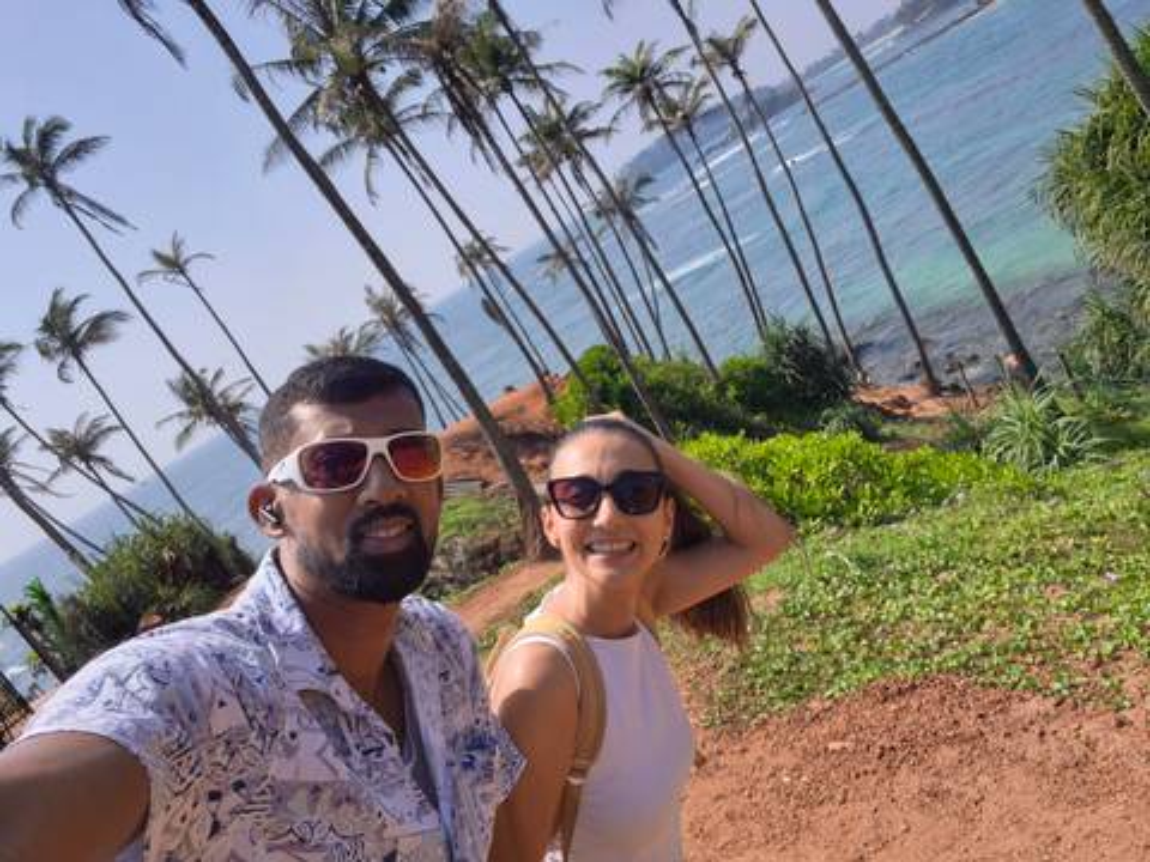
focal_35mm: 25
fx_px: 831
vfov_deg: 54.9
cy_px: 431
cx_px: 575
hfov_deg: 69.4
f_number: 2.2
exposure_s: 1/1048
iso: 25
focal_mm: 3.22
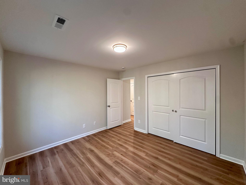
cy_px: 92
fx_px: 99
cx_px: 123
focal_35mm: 14
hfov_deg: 102.1
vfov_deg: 85.7
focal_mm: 2.22
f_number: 2.2
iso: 160
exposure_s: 1/60
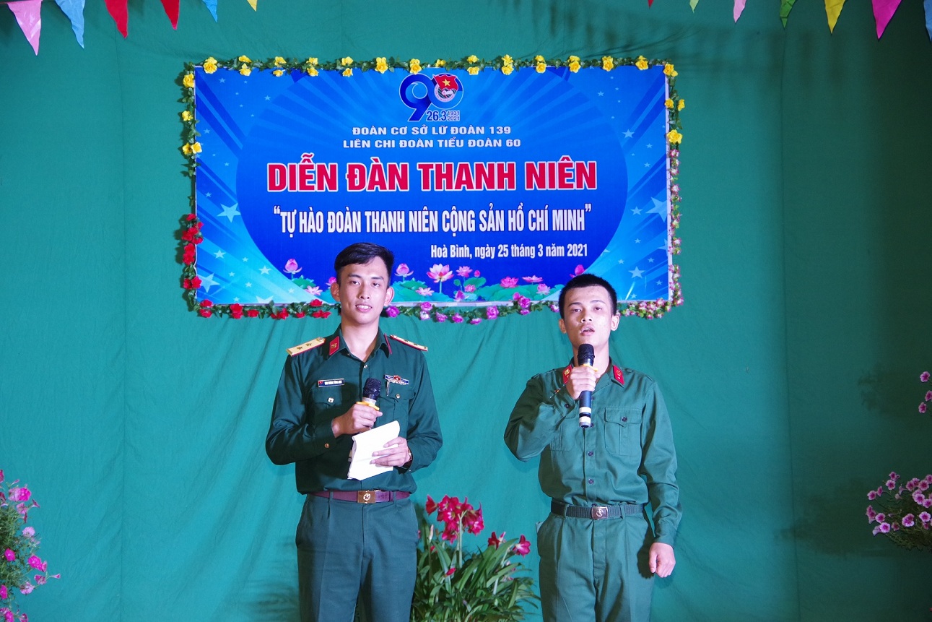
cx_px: 466
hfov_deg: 25.7
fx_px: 2045
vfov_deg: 17.3
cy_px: 311
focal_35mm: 79
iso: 1600
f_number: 5
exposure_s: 1/100
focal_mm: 53
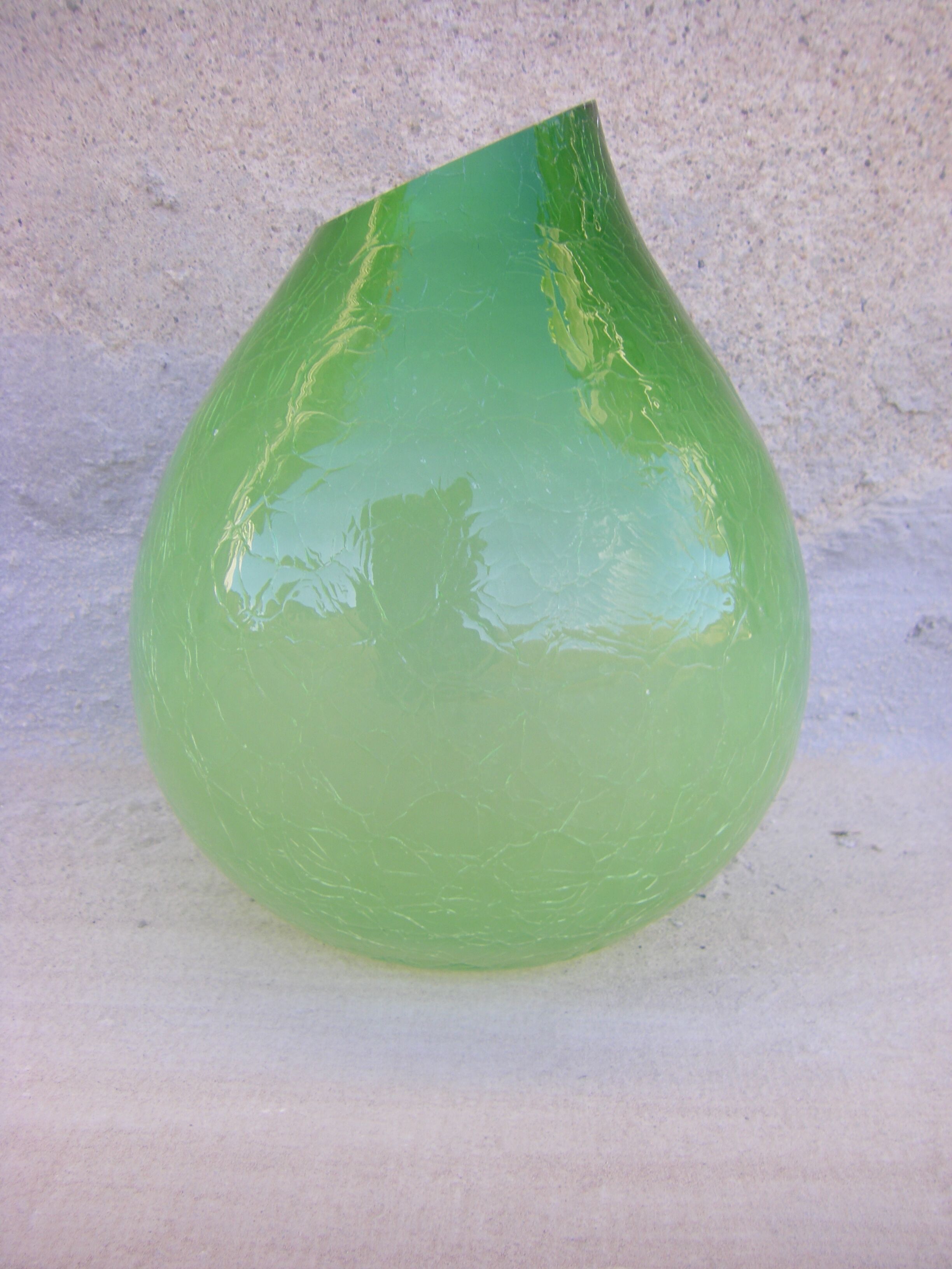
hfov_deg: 37.7
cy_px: 634
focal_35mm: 38
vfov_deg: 49.0
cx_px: 476
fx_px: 1393
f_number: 3.5
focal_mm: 6.3
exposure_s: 1/60
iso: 64
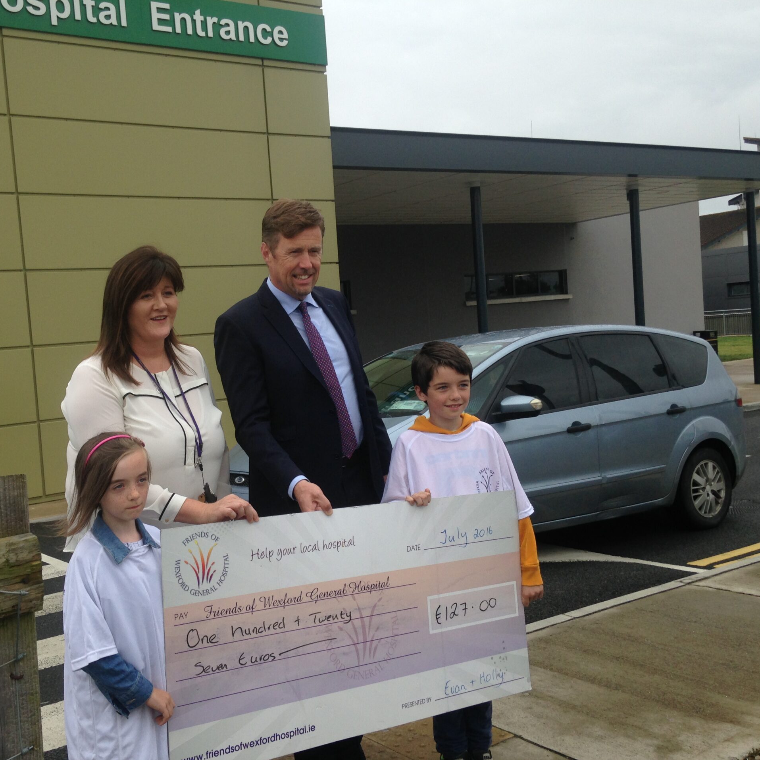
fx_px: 969
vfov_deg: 42.8
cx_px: 270
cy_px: 380
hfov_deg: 42.4
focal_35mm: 39
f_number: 2.4
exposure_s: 1/847
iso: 50
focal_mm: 4.12
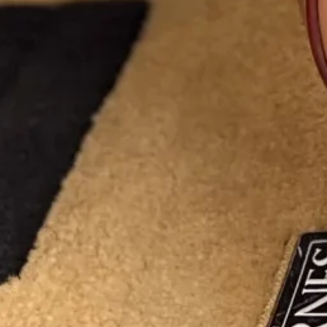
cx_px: 610
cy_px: -878
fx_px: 2437
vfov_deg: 6.5
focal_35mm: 228
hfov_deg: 7.4
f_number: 1.5
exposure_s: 1/1089
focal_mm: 5.7
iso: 50
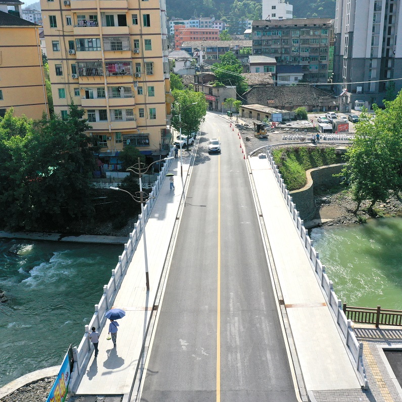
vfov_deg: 46.0
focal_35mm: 36
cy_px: 202
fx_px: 473
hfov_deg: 46.0
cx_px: 223
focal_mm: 10.26
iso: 100
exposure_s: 1/800
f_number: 6.3
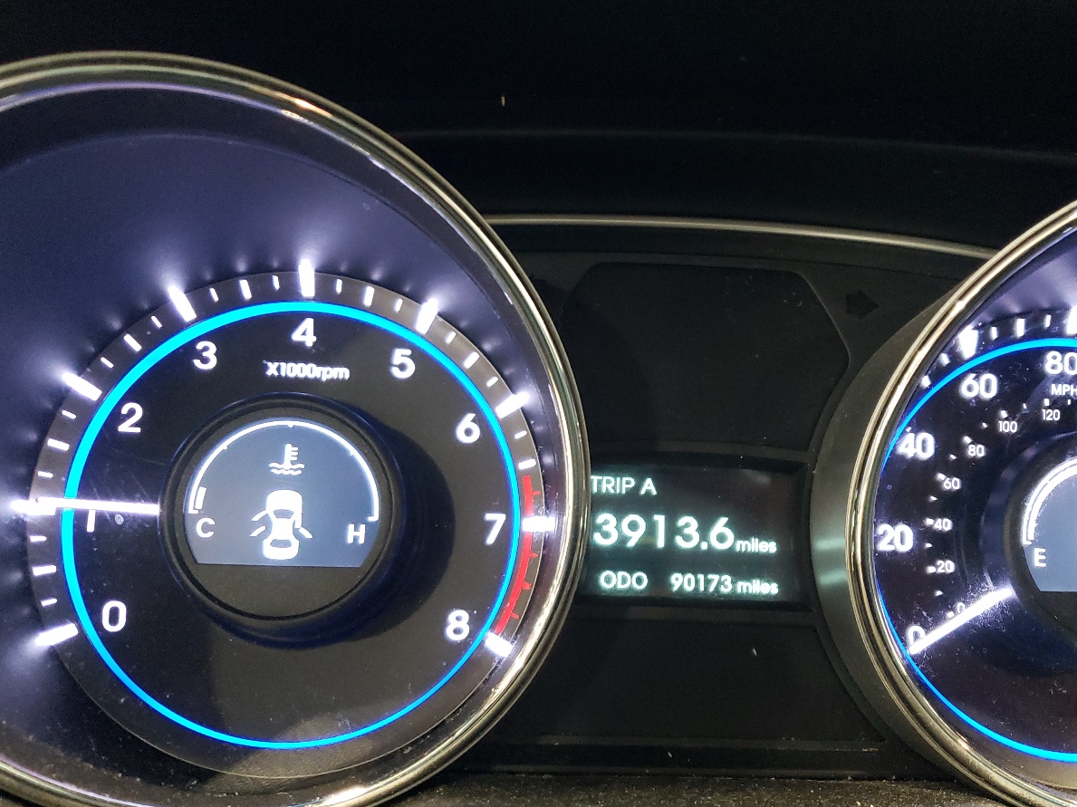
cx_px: 624
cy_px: 452
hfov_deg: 52.4
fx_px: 1089
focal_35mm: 35
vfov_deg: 40.6
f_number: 1.5
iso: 396
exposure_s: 1/30
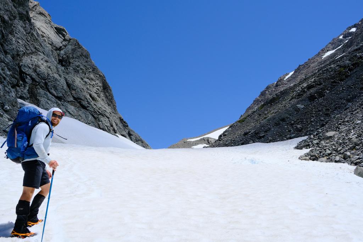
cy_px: 121
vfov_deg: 37.9
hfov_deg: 54.4
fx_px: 353
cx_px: 182
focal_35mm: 35
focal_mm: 23
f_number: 8
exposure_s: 1/1600
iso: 640
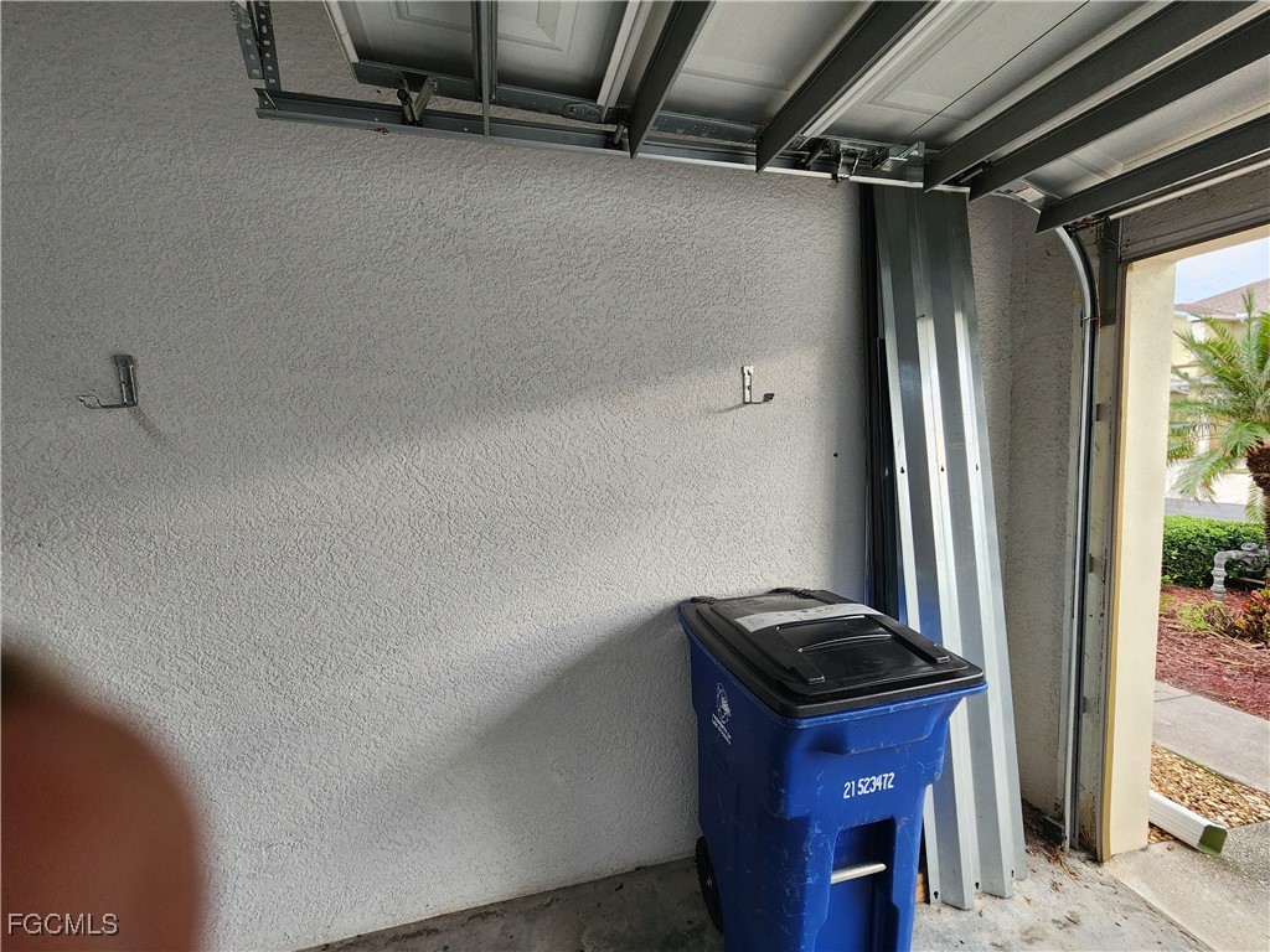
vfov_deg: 89.9
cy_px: 476
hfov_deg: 106.2
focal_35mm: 13
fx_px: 477
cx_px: 635
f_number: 2.2
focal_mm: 2.2
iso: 100
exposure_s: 1/120
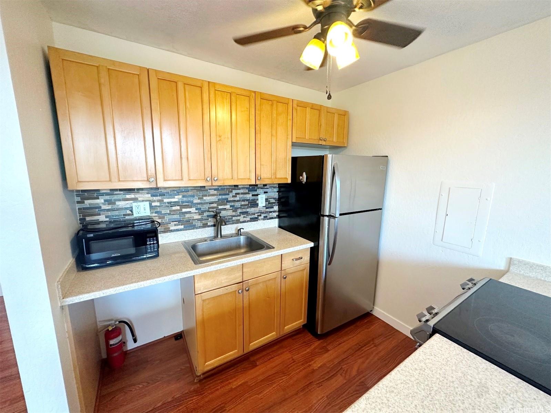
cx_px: 276
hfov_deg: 102.1
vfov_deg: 85.7
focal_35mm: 14
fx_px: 223
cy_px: 206
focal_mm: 2.22
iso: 250
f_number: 2.2
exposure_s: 1/120
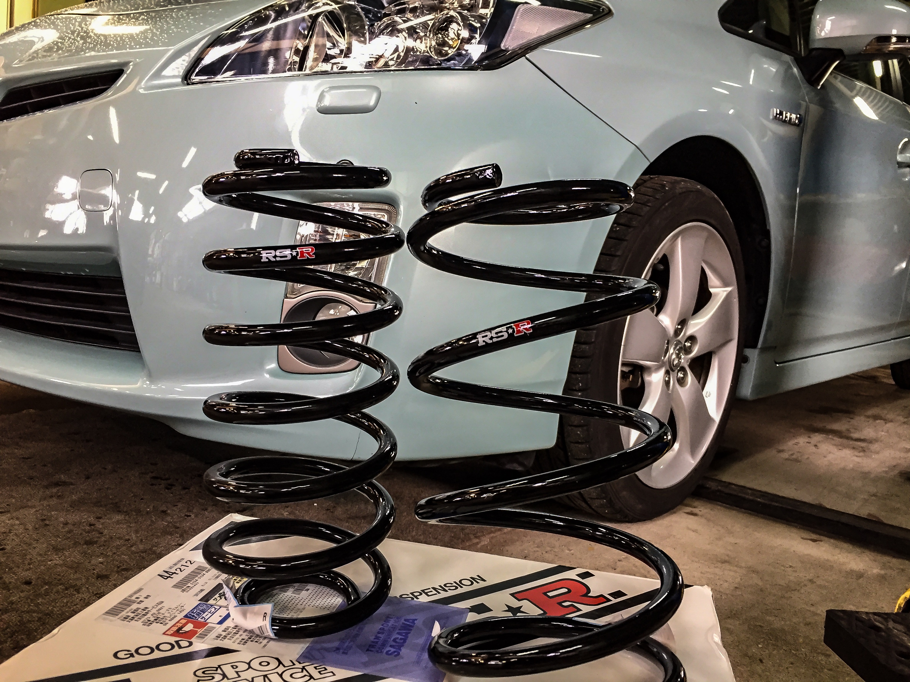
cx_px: 455
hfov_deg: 61.7
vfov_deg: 48.2
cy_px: 341
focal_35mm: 29
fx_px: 762
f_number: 2.2
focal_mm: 4.15
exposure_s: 1/30
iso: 100
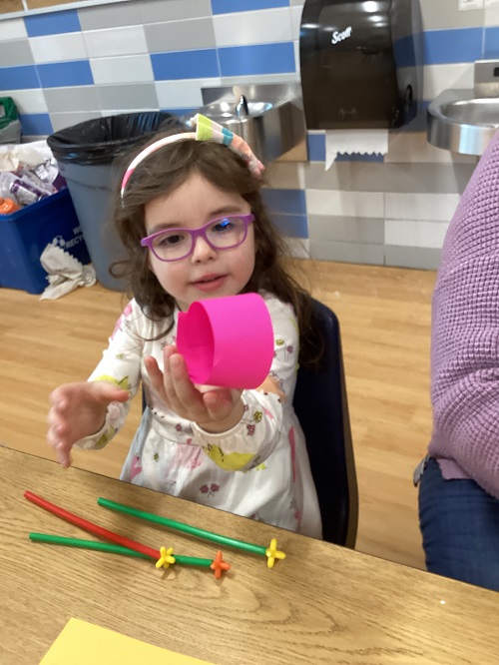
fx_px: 595
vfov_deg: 58.3
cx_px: 250
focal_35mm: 31
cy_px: 332
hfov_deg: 45.5
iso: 200
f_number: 2.4
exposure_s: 1/60
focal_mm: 3.3
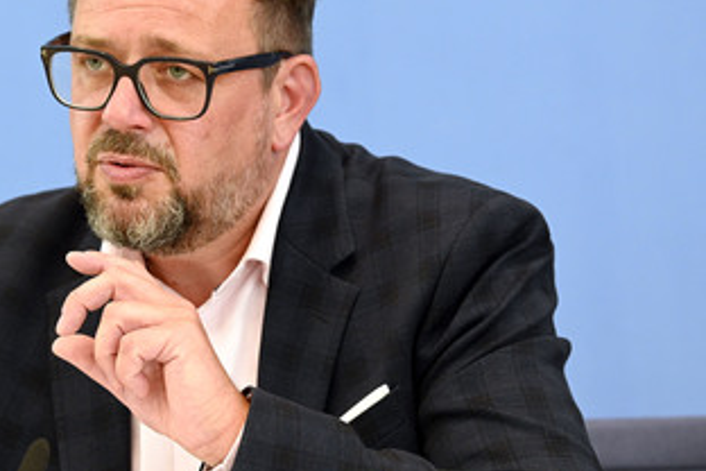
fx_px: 3824
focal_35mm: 195
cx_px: 221
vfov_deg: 7.0
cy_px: 138
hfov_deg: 10.5
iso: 3200
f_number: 5.6
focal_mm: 135
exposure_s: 1/500
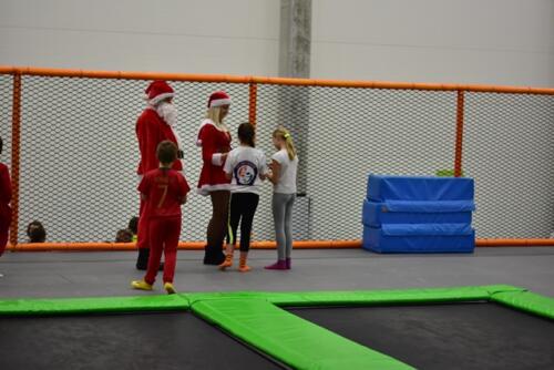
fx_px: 1155
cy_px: 185
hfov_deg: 27.0
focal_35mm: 75
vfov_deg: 18.2
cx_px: 277
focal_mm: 50
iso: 1250
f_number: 1.8
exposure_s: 1/500
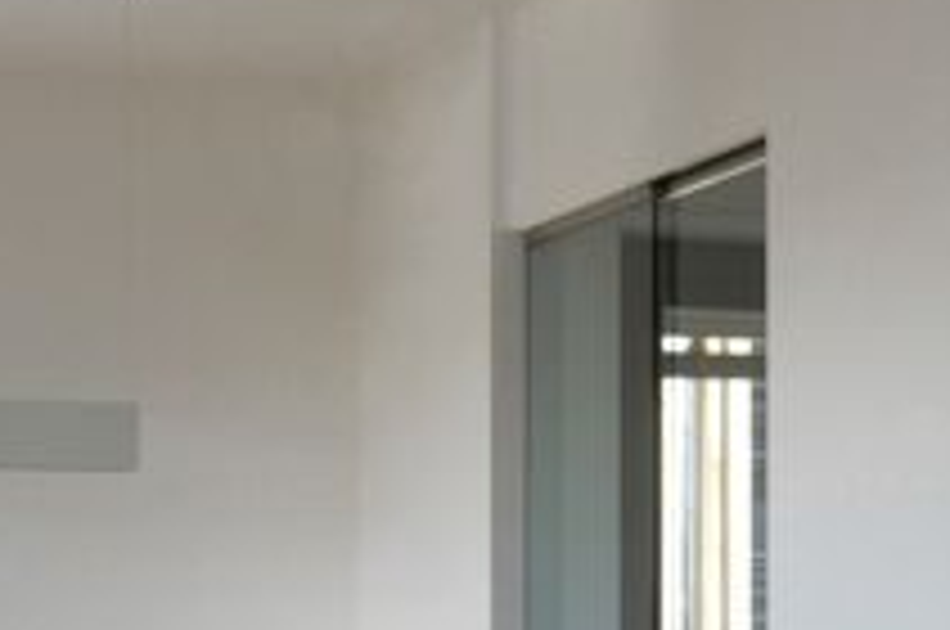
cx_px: 693
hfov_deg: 18.6
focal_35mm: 109
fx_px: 2883
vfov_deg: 12.2
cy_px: 742
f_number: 11
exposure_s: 1/40
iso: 200
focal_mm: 15
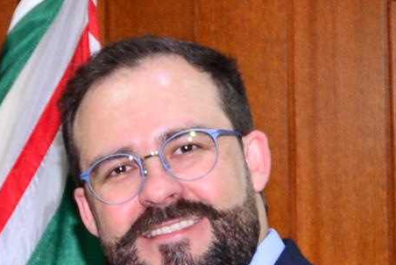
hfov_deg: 8.3
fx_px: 2565
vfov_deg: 5.8
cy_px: 488
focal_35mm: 233
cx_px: -423
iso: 1600
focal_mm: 35
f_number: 5
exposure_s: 1/125
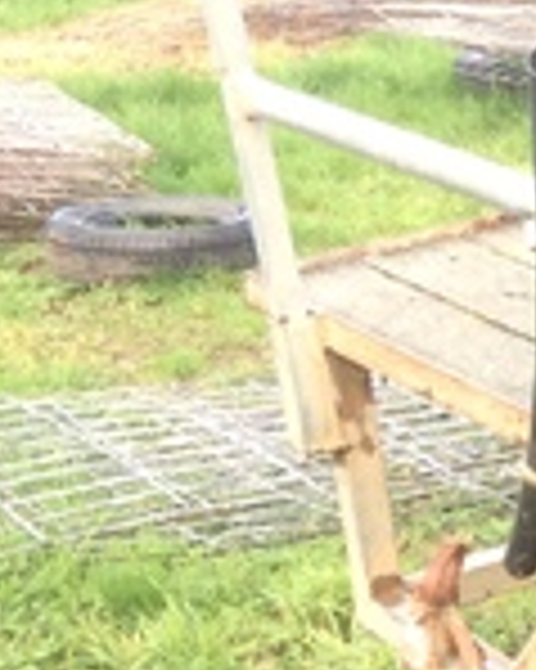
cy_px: 519
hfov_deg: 10.4
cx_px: 995
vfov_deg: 13.9
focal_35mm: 138
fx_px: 2739
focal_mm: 3.3
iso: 40
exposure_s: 1/100
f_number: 2.4
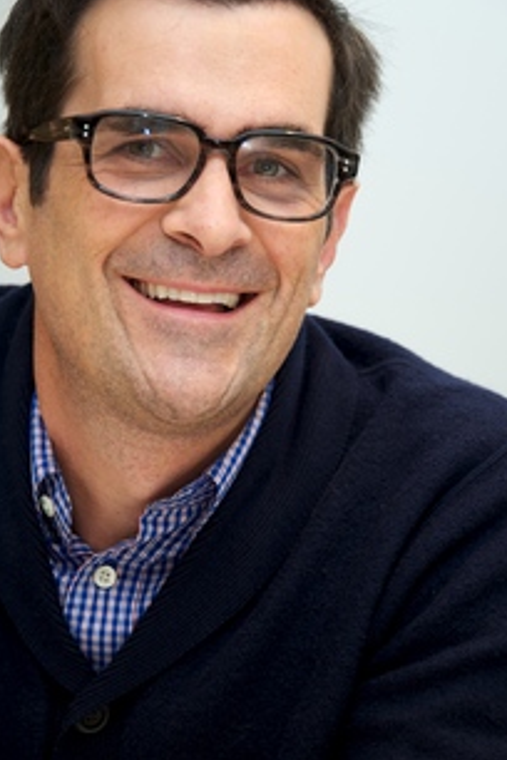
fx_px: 4689
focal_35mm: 222
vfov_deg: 9.3
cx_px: 268
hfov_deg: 6.2
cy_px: 348
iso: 500
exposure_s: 1/60
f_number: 5.6
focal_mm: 170
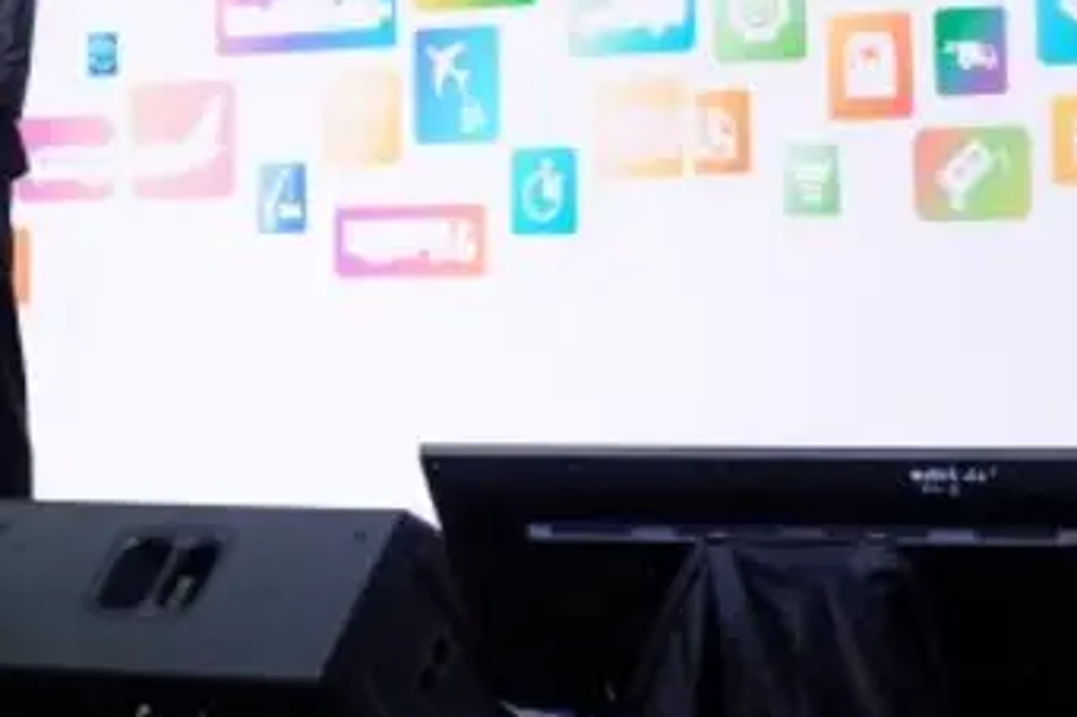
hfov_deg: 15.2
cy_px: -95
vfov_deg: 10.0
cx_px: 474
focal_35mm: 135
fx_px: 4037
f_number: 4
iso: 1600
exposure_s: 1/100
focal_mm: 39
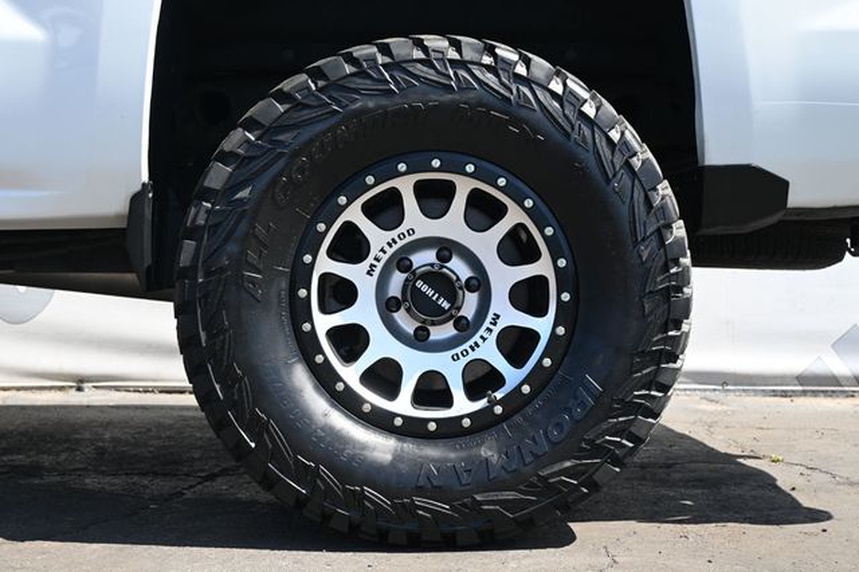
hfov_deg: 38.9
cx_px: 430
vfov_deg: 26.5
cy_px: 286
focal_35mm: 51
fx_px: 1216
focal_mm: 34
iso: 220
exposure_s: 1/250
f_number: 5
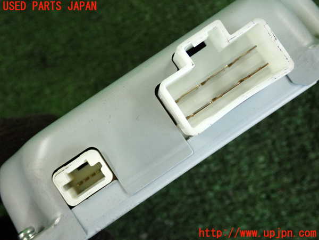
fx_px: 461
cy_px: 120
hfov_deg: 38.2
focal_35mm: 50
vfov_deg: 29.1
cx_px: 160
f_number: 3.2
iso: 1000
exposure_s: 1/125
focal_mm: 9.01
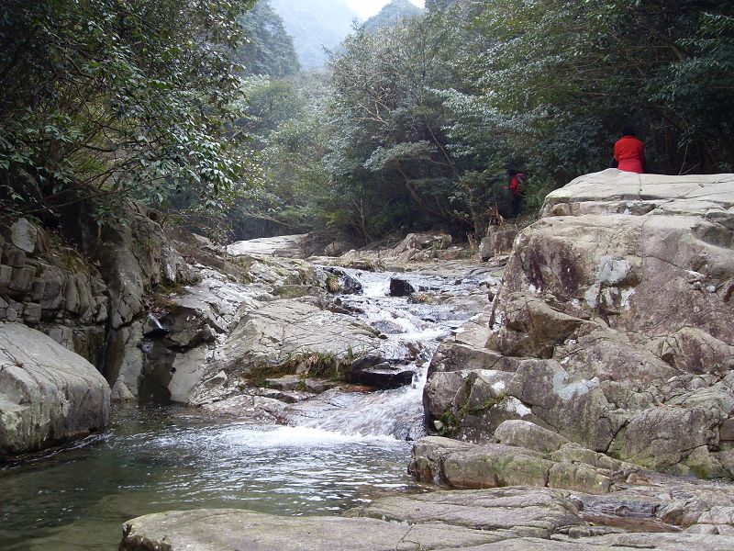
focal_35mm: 37
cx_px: 367
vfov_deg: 38.7
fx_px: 785
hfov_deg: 50.1
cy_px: 276
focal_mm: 6.3
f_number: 2.8
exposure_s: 1/90
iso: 100
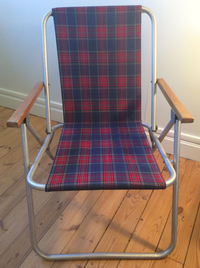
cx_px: 100
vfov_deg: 56.9
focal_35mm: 32
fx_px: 247
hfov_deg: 44.1
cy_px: 134
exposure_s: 1/25
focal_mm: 3.3
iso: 125
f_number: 2.4
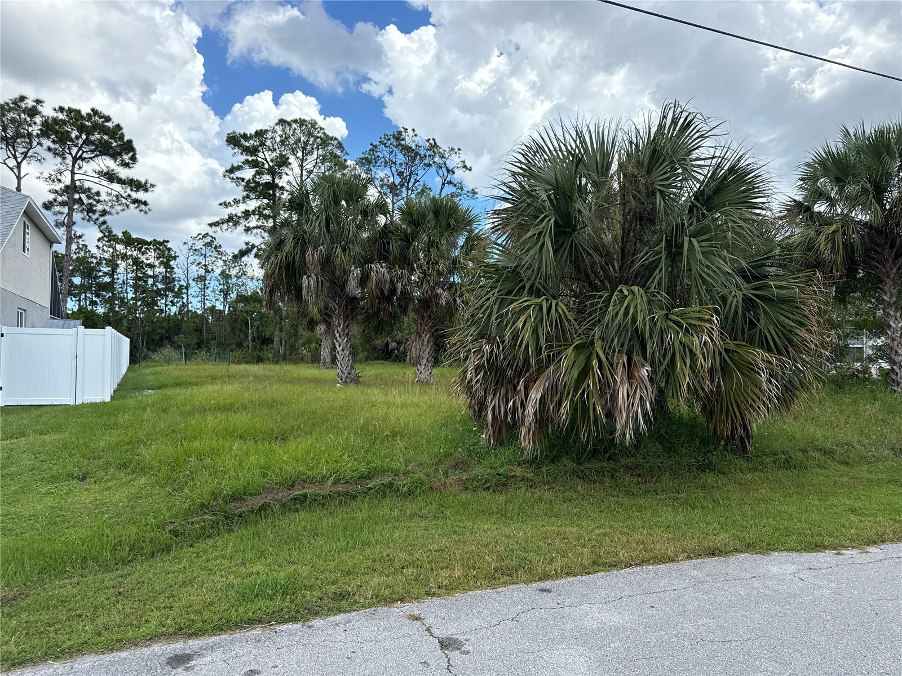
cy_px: 338
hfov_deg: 71.6
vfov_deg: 56.8
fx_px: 625
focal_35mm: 24
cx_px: 451
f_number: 1.78
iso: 100
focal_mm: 6.76
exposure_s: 1/3953
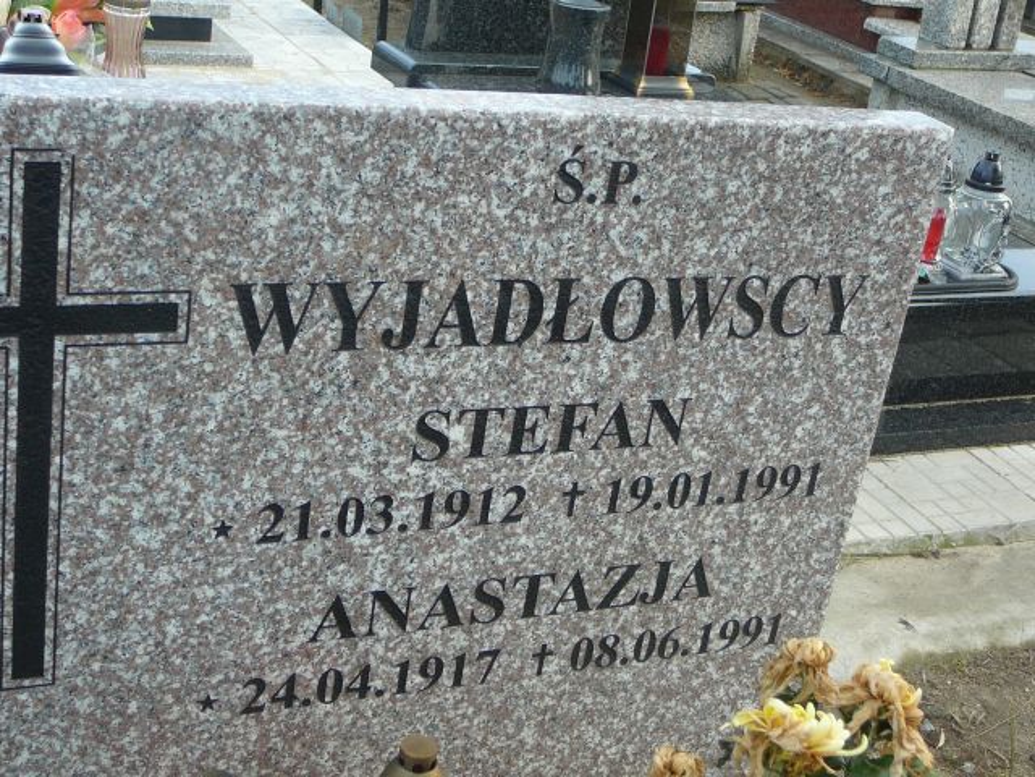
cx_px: 518
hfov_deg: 36.8
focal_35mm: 52
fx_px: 1555
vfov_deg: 28.0
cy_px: 388
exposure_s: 1/125
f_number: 3.4
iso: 80
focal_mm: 7.8
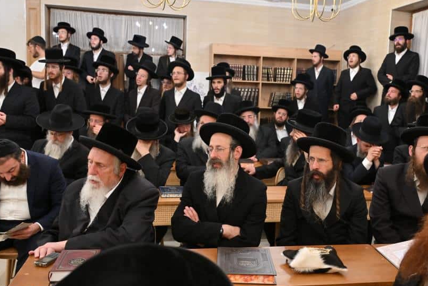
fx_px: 459
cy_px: 151
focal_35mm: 39
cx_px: 243
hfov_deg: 49.8
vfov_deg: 34.5
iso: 640
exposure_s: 1/160
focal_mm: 30.5
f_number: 4
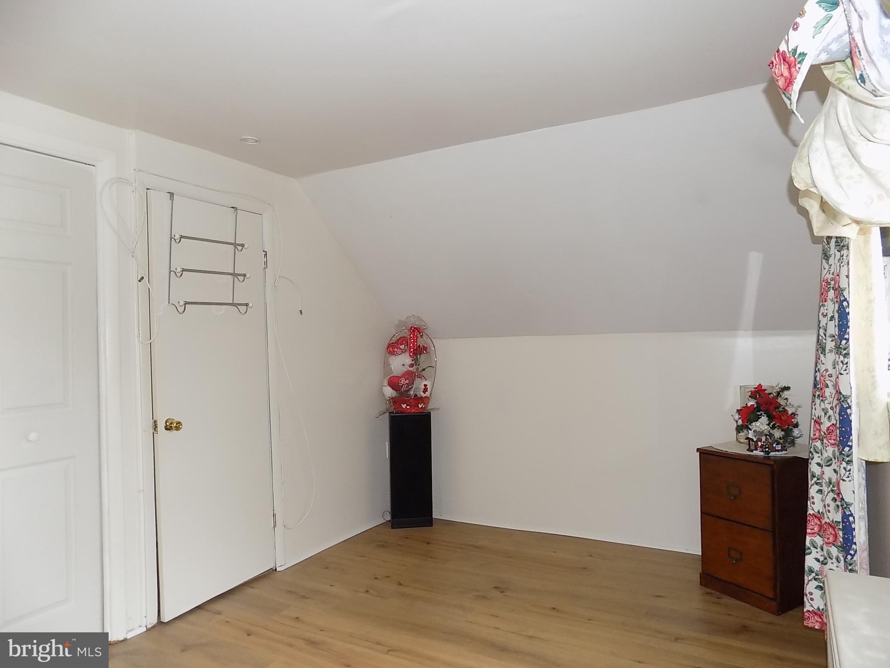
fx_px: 591
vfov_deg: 58.9
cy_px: 334
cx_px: 445
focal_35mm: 23
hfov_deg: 73.9
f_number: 3.1
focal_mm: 4
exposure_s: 1/30
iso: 200
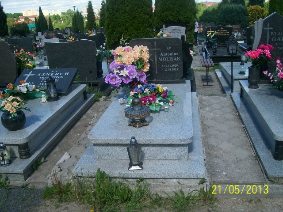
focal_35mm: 36
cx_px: 142
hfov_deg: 51.4
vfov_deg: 39.7
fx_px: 294
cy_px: 106
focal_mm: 6
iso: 80
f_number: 4.8
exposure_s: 1/320
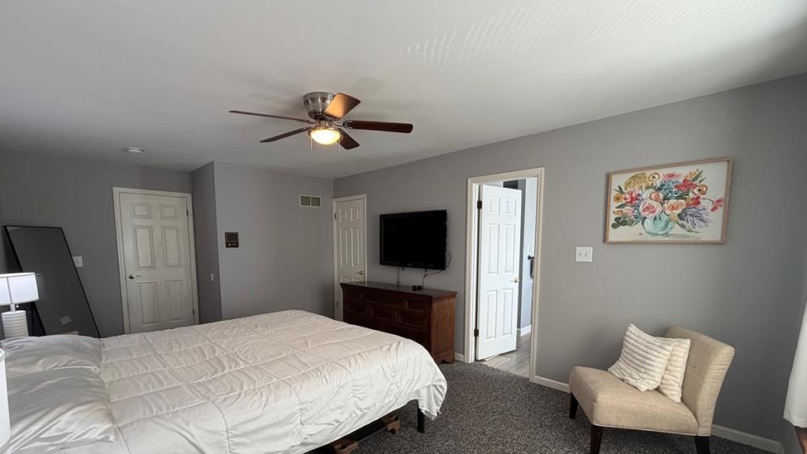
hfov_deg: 99.4
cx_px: 404
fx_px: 342
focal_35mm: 16
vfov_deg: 66.4
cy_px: 275
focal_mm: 2.22
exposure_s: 1/120
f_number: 2.2
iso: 160
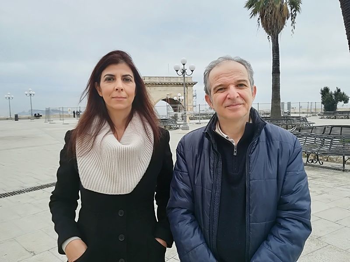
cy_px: 131
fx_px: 263
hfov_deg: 67.3
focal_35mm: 26
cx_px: 175
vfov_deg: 53.1
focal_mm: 3.83
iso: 50
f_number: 2.2
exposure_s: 1/211
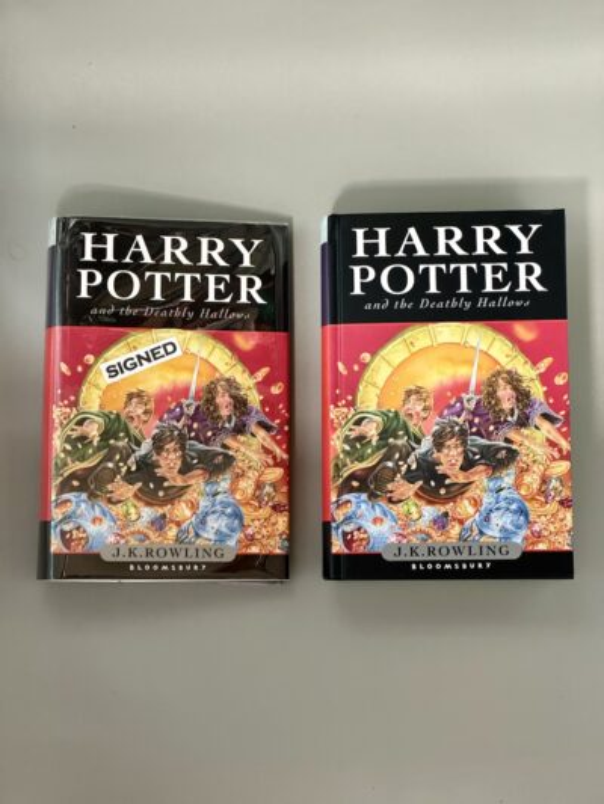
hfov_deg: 19.1
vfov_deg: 25.3
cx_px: 302
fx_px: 1791
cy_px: 402
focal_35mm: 77
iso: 500
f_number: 2.8
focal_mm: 9
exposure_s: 1/40
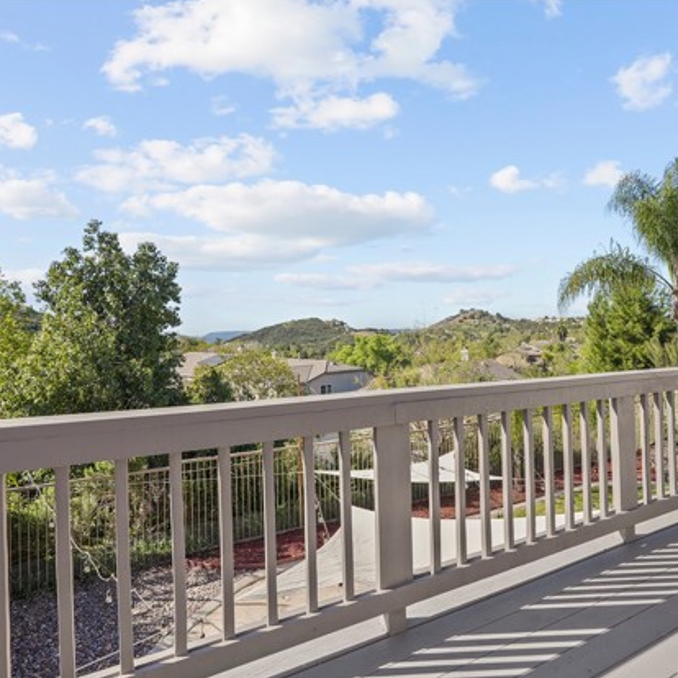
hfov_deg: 71.5
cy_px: 346
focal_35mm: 21
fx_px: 465
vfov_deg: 72.1
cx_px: 403
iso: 100
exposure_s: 1/15
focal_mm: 16
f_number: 9
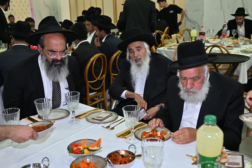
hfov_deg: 49.6
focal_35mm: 39
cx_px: 126
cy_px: 84
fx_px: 273
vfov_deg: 34.2
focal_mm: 39
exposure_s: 1/200
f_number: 4
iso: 800
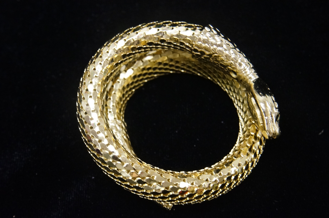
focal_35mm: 68
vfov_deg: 20.1
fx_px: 616
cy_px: 109
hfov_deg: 29.9
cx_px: 164
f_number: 10
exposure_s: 1/25
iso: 2500
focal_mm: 45
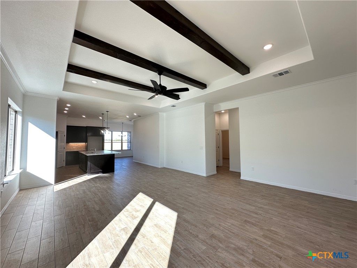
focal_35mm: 14
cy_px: 134
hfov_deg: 102.1
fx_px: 144
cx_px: 178
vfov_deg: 85.7
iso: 80
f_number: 2.2
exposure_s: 1/120
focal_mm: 2.22
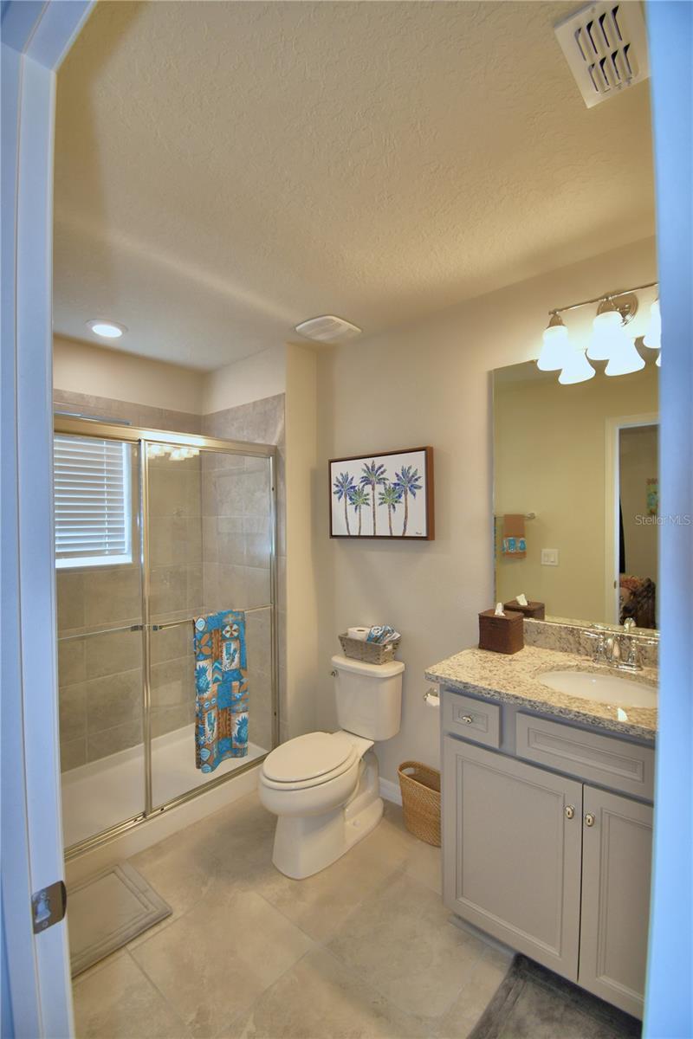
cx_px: 346
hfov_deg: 77.3
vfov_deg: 100.4
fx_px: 433
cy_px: 520
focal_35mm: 15
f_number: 4.5
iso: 200
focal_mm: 10
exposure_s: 1/40
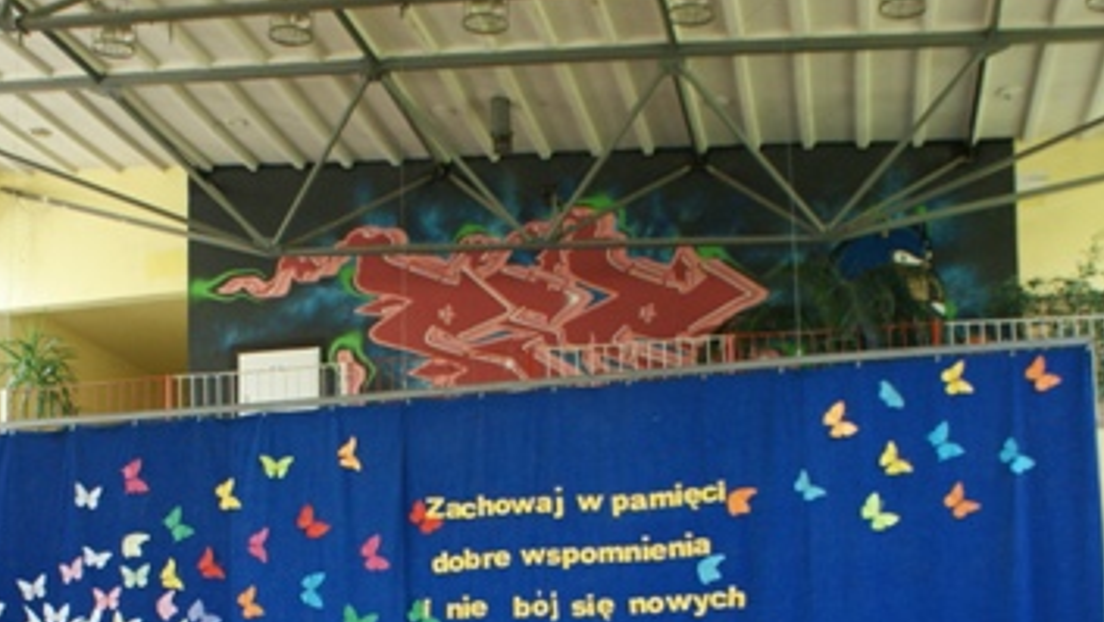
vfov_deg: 20.3
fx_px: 1669
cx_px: 532
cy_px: 656
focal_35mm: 57
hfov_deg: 36.6
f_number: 5.6
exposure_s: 1/60
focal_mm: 20
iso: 400
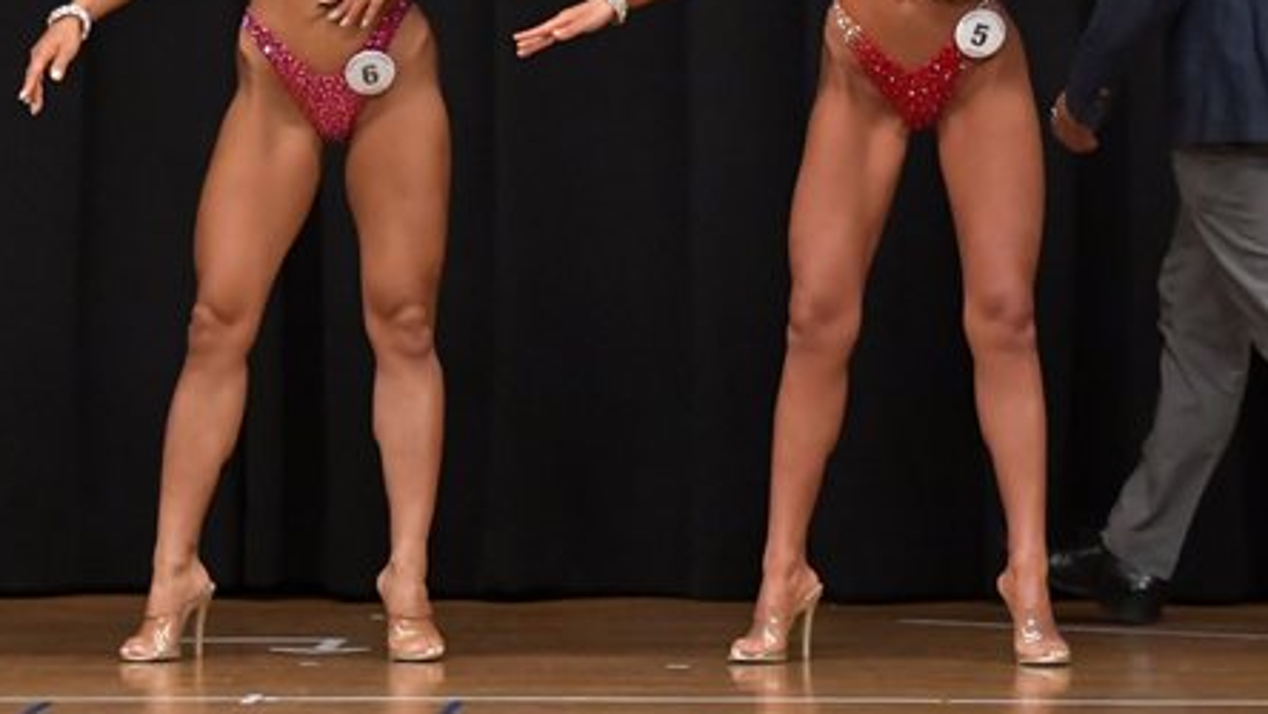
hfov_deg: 5.3
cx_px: 436
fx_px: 13822
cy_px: 34
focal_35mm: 411
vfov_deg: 3.0
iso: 6400
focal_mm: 150
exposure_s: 1/400
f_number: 5.6
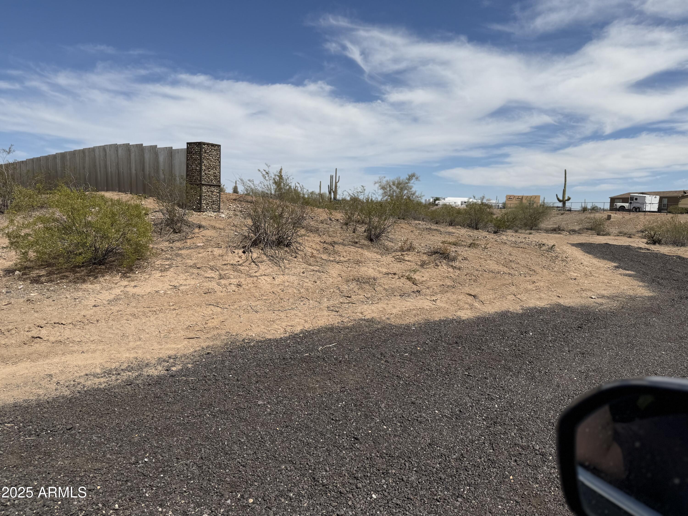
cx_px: 344
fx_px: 477
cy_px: 258
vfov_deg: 56.8
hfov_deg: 71.6
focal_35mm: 24
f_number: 1.78
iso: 80
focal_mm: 6.76
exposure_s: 1/9091
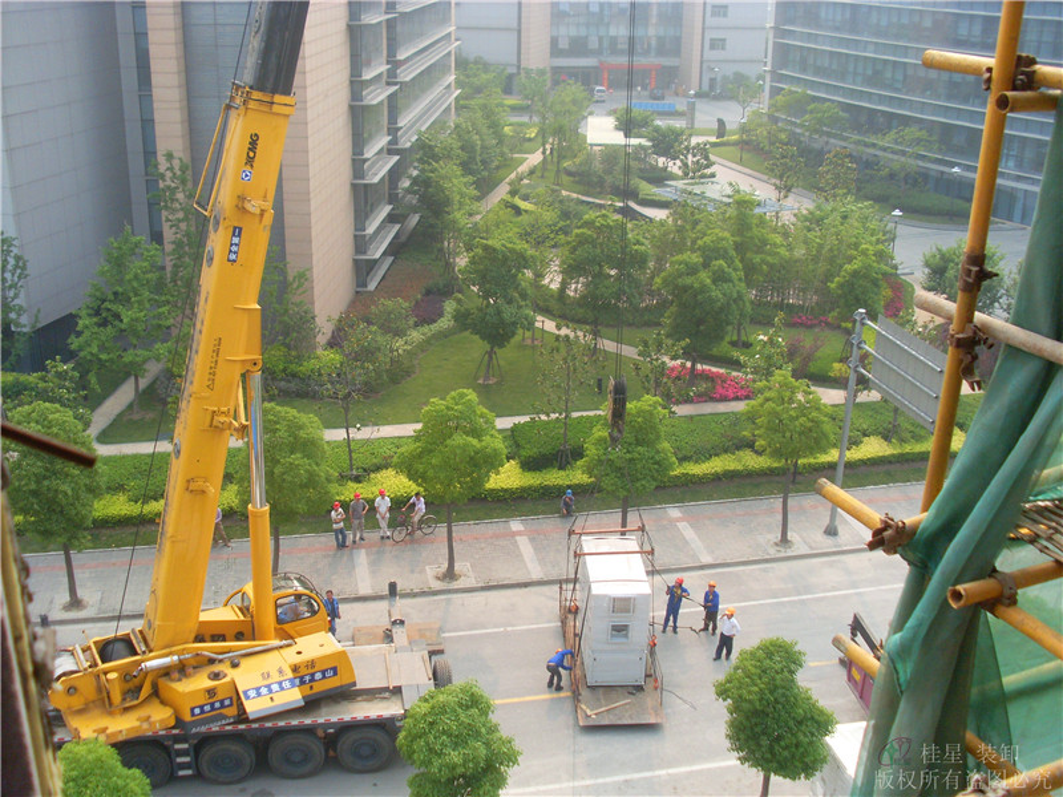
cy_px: 398
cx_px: 532
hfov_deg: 49.0
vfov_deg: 37.7
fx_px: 1167
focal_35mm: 38
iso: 80
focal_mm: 6.3
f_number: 7.7
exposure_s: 1/60
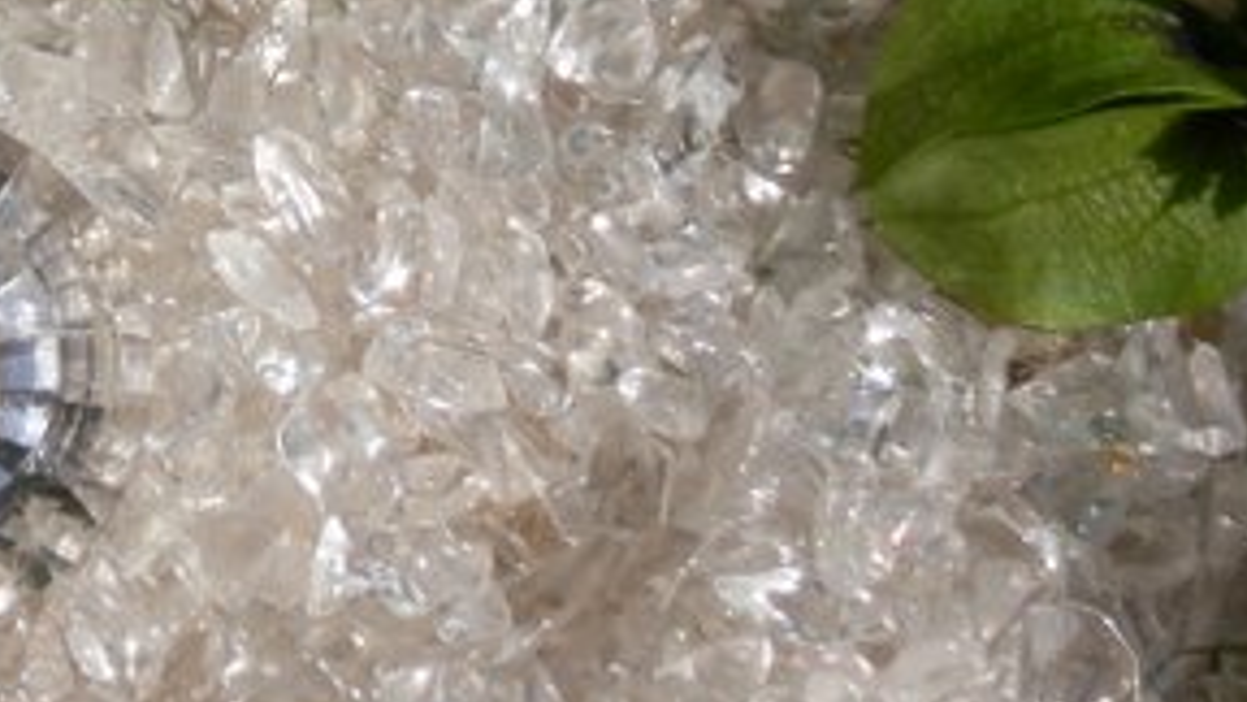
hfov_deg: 8.9
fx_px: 7903
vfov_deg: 5.0
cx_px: -398
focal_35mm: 239
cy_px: -303
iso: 80
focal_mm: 16.6
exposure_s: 1/500
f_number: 7.1
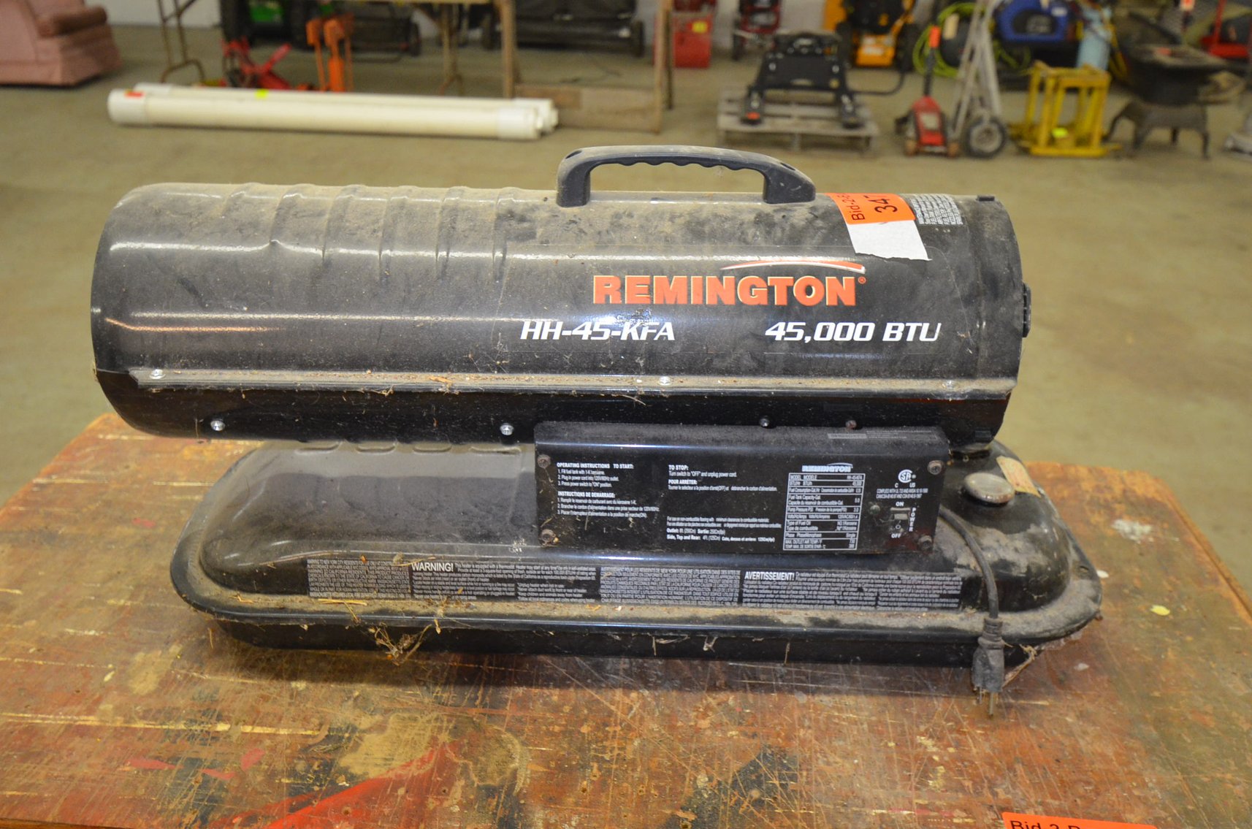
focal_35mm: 30
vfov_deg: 43.4
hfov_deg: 62.0
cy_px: 414
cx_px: 626
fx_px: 1041
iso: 1800
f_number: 4.5
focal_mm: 20
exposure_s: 1/60
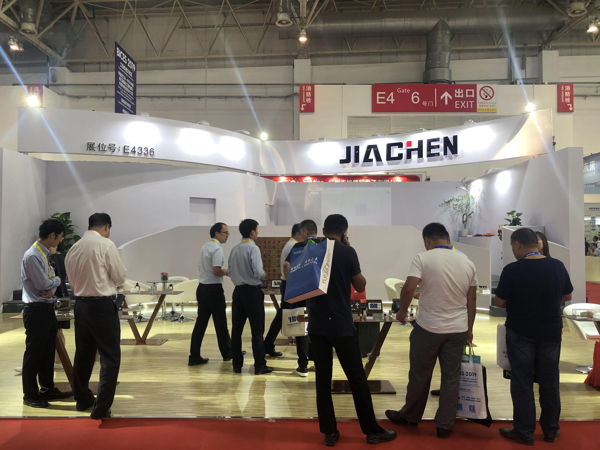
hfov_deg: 63.4
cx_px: 300
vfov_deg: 49.7
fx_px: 485
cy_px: 225
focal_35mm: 28
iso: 25
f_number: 1.8
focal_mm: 3.99
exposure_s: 1/50
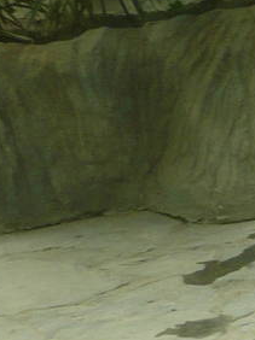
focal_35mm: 159
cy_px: 184
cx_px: 911
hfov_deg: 7.5
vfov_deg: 12.4
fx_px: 1564
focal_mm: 4.6
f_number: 3.3
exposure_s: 1/80
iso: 100
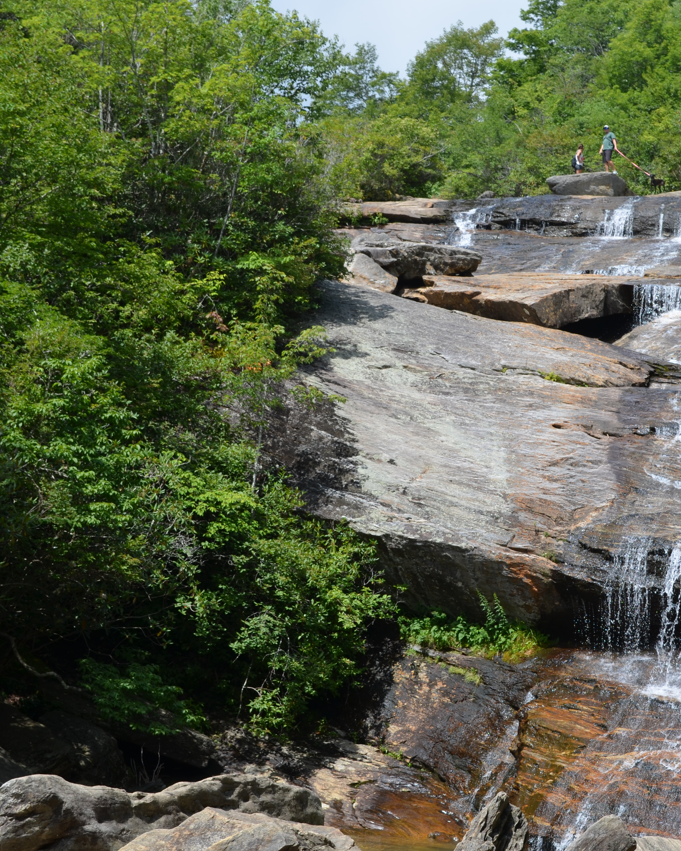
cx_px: 526
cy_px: 426
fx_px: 2041
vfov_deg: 23.6
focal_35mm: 81
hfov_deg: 18.8
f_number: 8
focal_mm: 38
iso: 110
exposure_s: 1/250
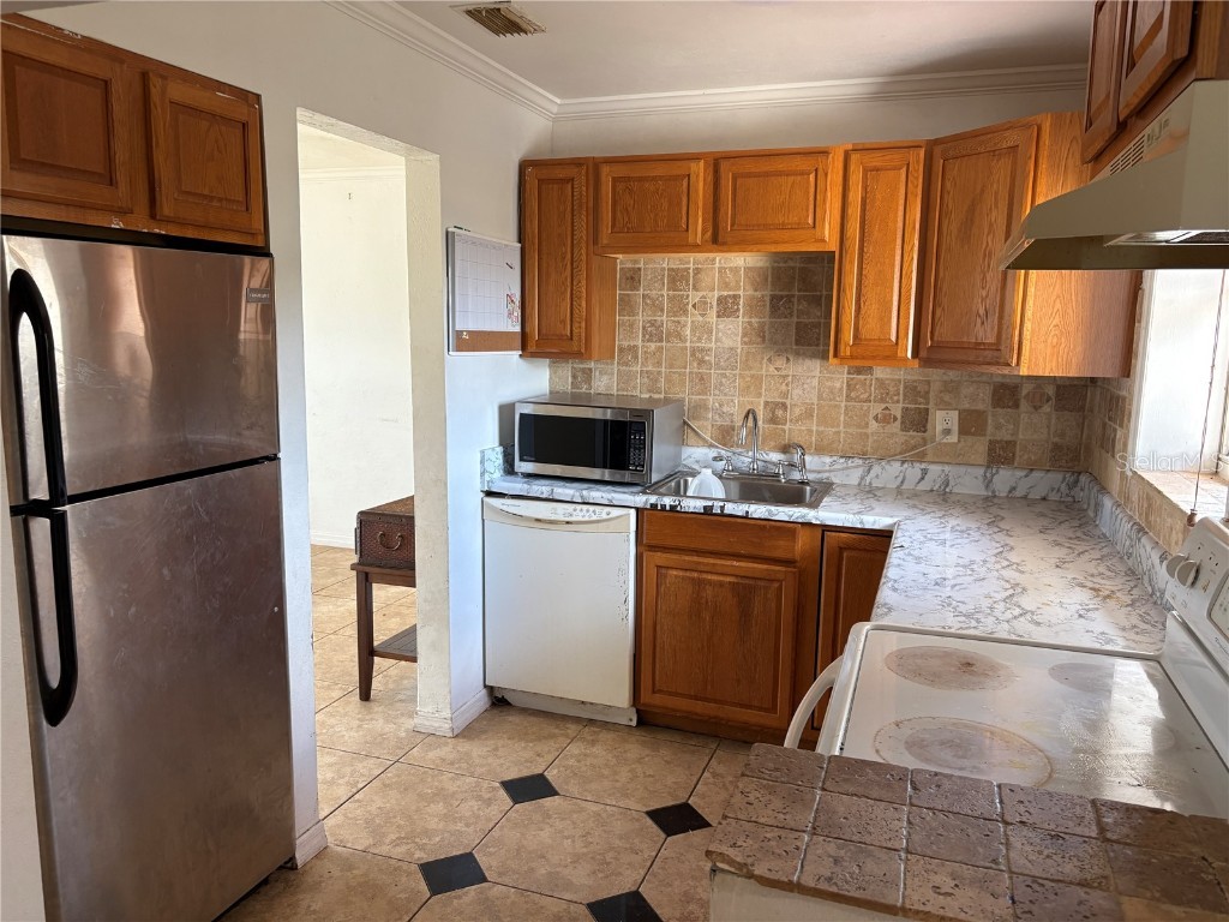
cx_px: 614
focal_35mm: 26
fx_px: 923
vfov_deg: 53.1
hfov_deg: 67.3
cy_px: 461
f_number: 1.6
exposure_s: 1/117
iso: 125
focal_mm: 5.96
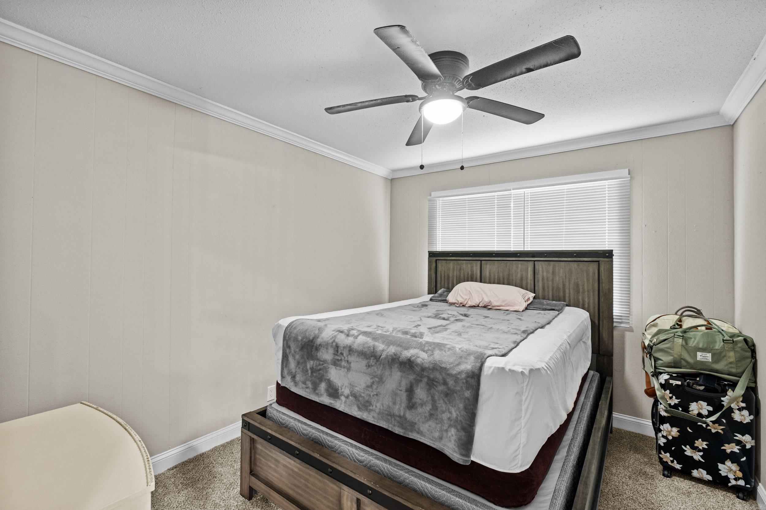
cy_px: 255
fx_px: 319
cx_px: 383
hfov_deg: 100.4
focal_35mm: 15
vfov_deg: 77.3
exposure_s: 1.5
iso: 640
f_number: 4.5
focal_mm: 10
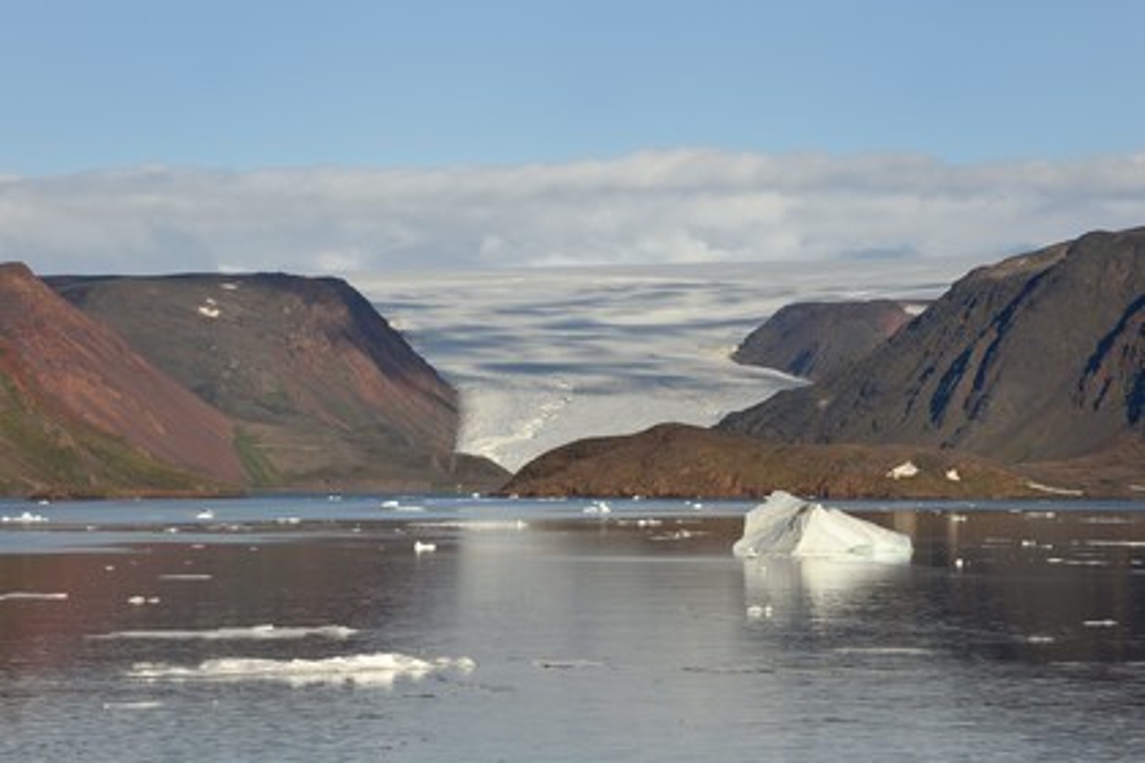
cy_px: 382
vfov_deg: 6.9
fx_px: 6361
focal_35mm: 200
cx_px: 572
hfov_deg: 10.3
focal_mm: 200
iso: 200
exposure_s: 1/320
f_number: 14
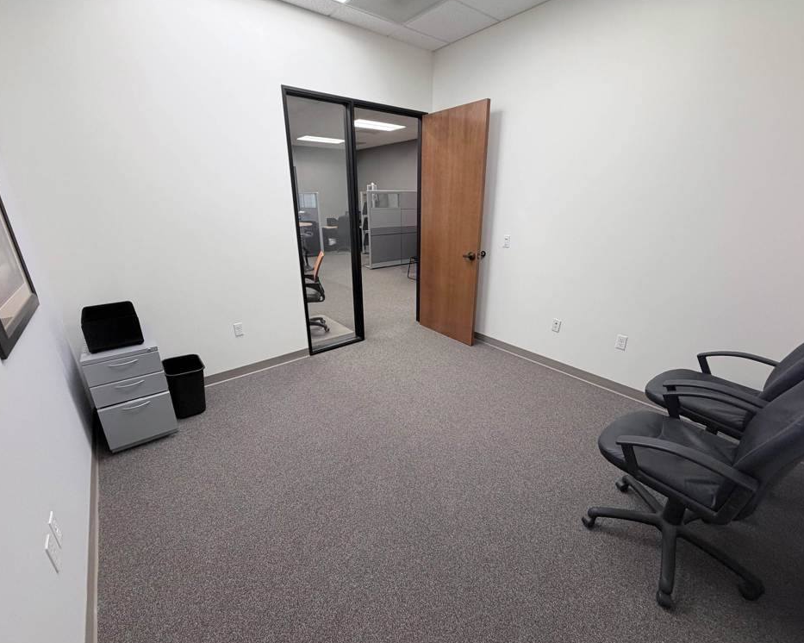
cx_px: 408
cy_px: 325
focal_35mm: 15
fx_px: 357
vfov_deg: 84.0
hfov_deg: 96.8
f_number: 2.2
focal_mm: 2.22
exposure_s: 1/60
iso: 200
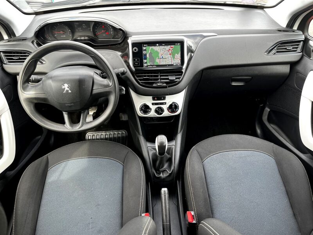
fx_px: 235
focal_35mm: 26
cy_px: 118
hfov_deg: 67.3
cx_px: 156
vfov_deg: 53.1
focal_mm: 5.1
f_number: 1.6
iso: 80
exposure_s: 1/121
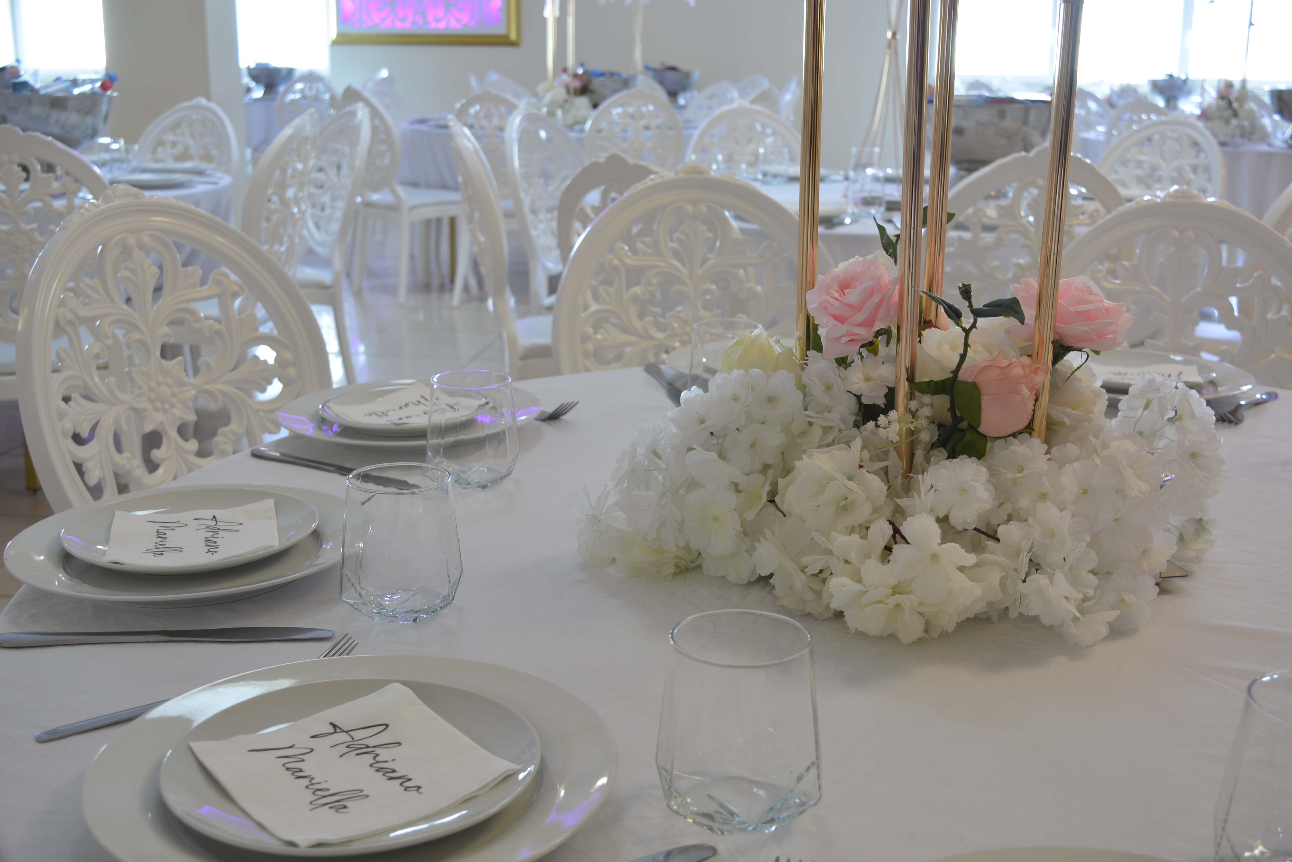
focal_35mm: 39
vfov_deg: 34.2
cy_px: 431
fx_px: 1400
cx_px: 646
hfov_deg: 49.5
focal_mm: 26
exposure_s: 1/6
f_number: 5.6
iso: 100
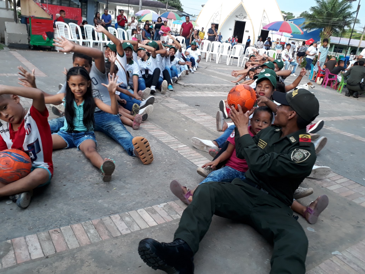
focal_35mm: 27
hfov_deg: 65.3
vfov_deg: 51.4
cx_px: 182
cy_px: 137
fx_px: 285
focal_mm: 3.6
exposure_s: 1/120
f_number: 1.9
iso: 64
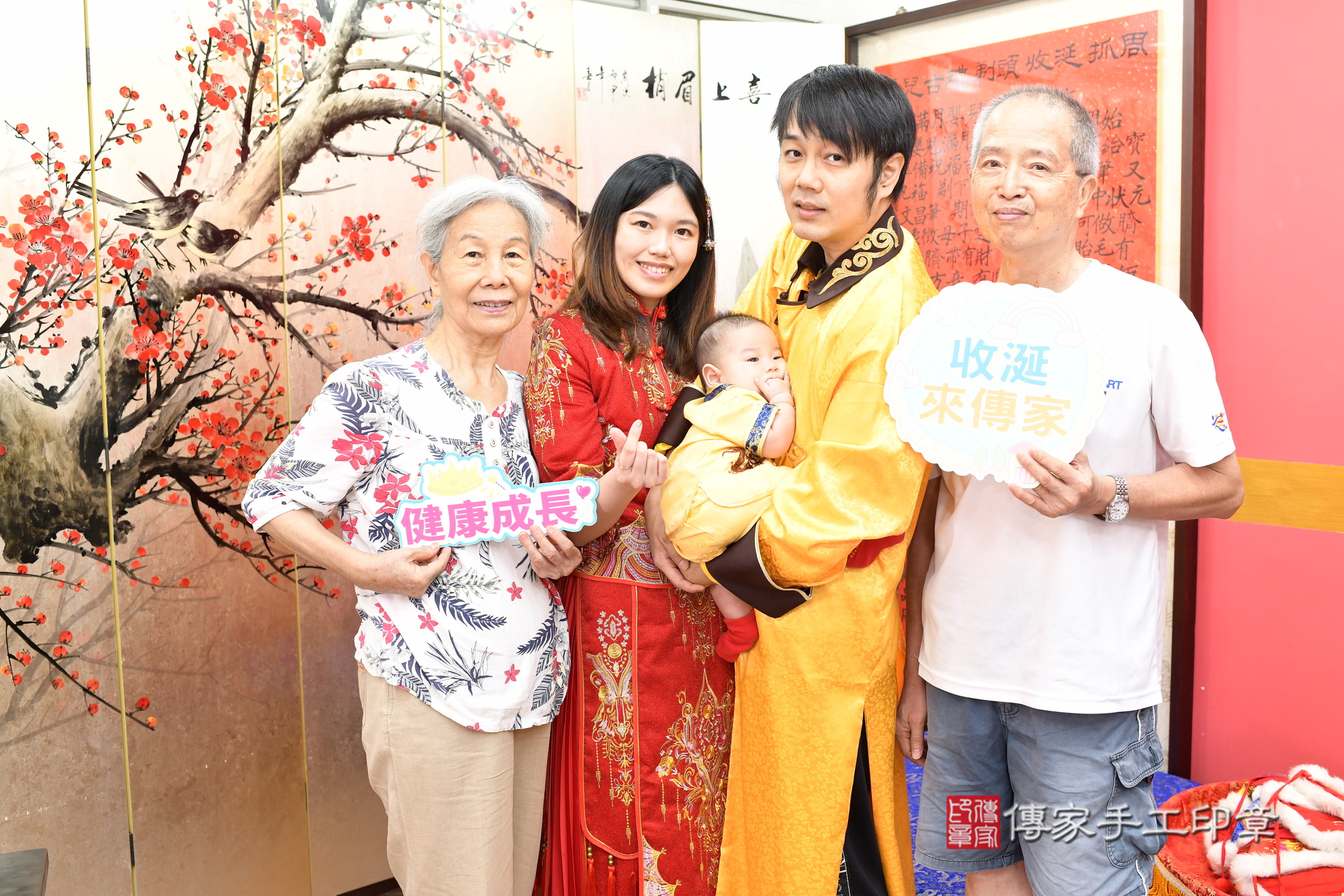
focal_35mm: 35
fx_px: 1307
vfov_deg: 37.9
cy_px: 448
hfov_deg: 54.4
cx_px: 672
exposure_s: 1/200
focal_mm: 35
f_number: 4.5
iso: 1000
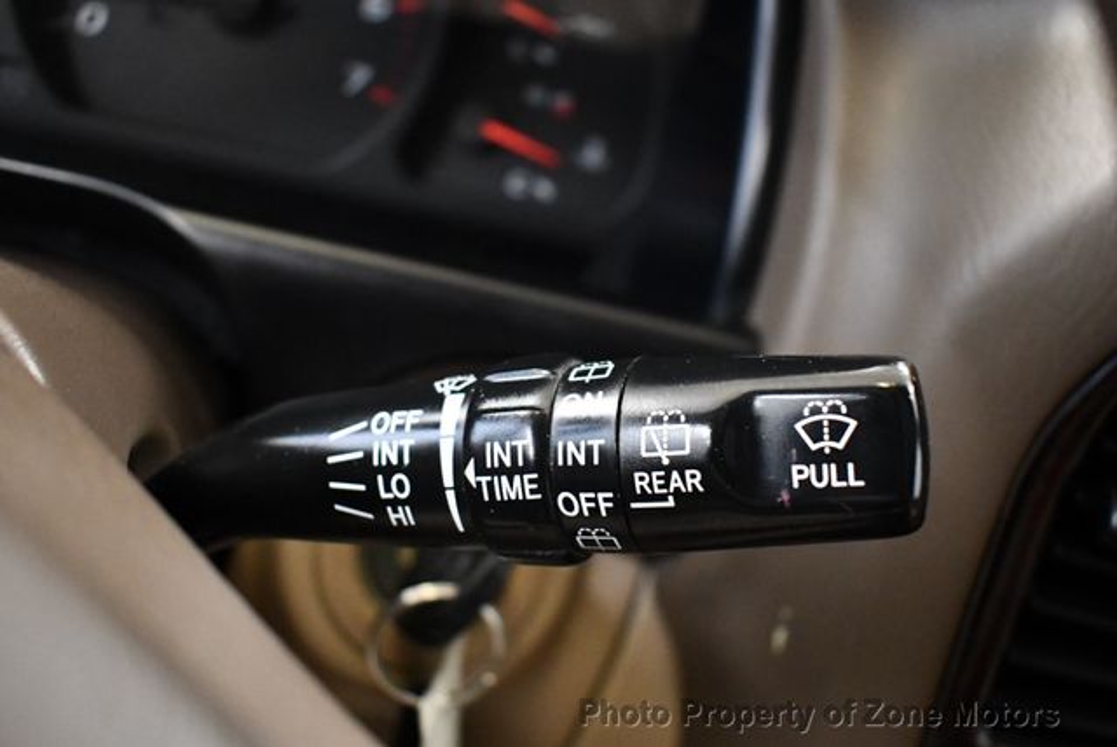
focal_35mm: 36
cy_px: 374
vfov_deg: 36.9
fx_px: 1118
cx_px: 558
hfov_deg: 53.1
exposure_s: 1/80
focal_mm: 18
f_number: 3.5
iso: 3200
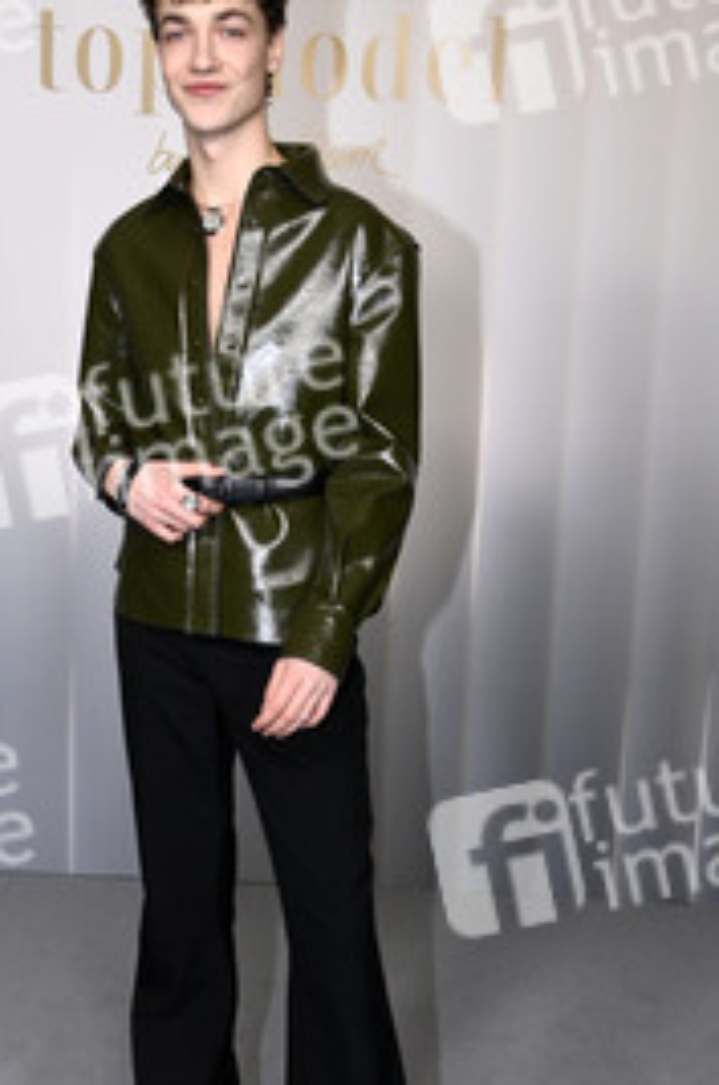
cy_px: 638
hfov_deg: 23.6
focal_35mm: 57
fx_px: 1714
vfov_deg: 35.0
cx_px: 268
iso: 1000
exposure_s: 1/250
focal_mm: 38
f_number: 5.6
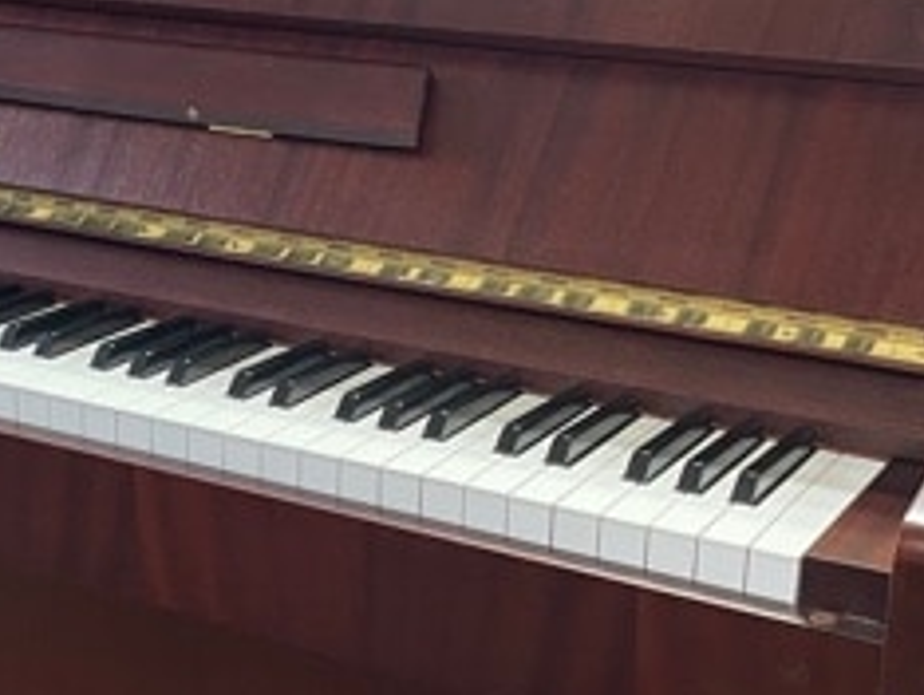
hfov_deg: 27.0
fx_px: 1897
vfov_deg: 20.8
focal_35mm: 71
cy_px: 363
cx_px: 241
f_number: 1.6
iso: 250
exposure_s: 1/50
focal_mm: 4.2
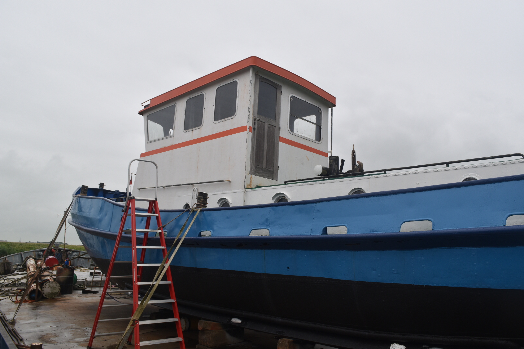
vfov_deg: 47.9
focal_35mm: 27
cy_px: 174
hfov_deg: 67.4
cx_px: 262
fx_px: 393
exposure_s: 1/250
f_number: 8
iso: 280
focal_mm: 18
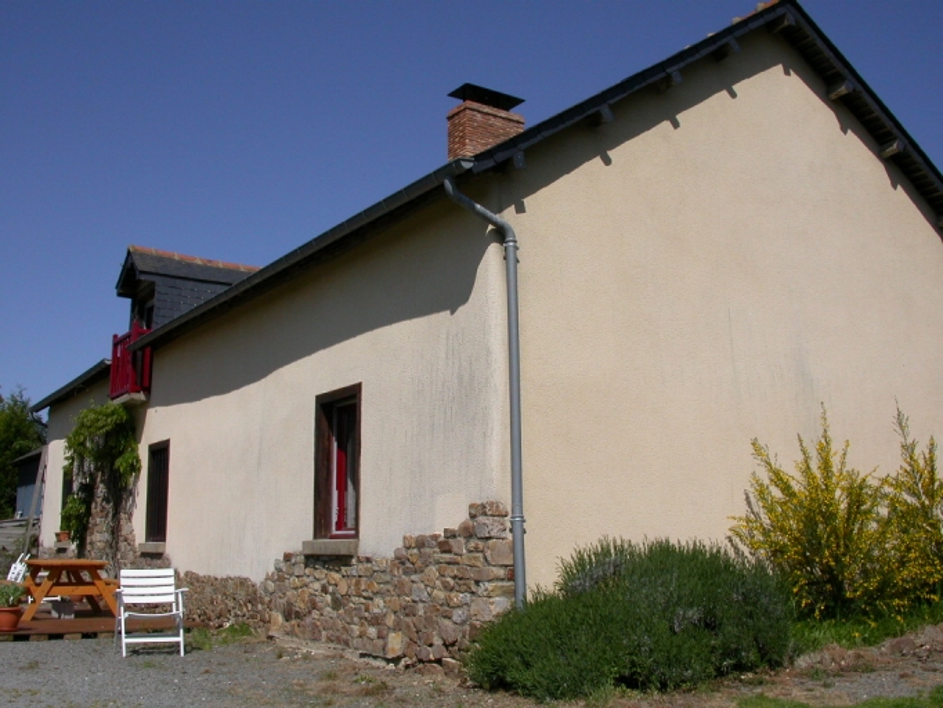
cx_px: 472
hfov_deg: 49.0
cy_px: 354
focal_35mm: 38
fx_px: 1036
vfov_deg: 37.7
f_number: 7.5
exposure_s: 1/764
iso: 100
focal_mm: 7.85
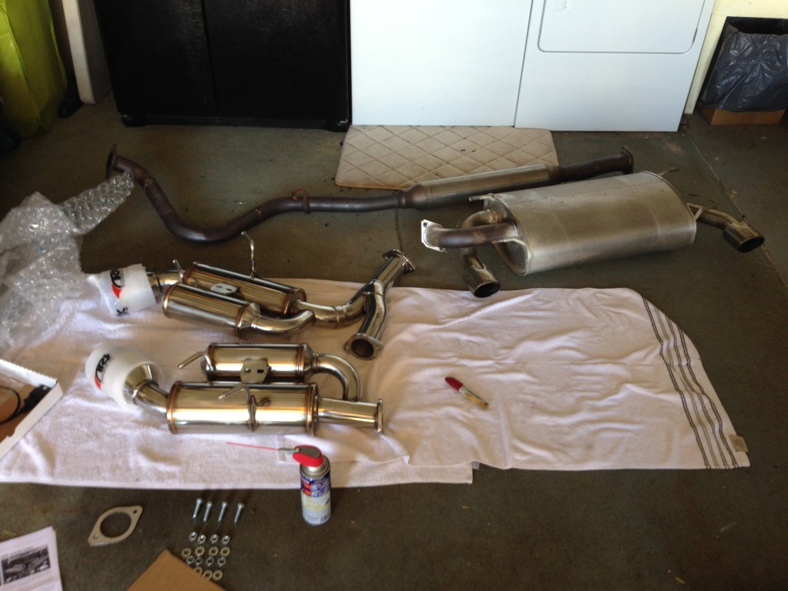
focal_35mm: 33
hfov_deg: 55.4
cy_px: 296
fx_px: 751
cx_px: 394
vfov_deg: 42.9
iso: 64
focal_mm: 4.12
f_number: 2.4
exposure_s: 1/20
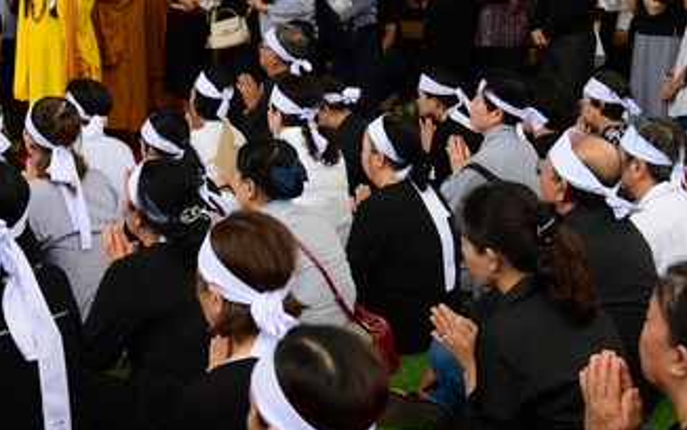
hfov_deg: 33.5
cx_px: 346
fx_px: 1142
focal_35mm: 61
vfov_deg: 21.2
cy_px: 118
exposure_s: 1/250
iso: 320
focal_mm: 30
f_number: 4
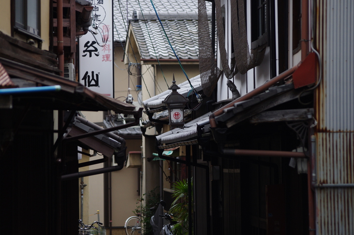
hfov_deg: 9.2
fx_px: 2208
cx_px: 177
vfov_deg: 6.1
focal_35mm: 225
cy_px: 118
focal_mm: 150
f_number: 4.5
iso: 400
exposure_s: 1/200
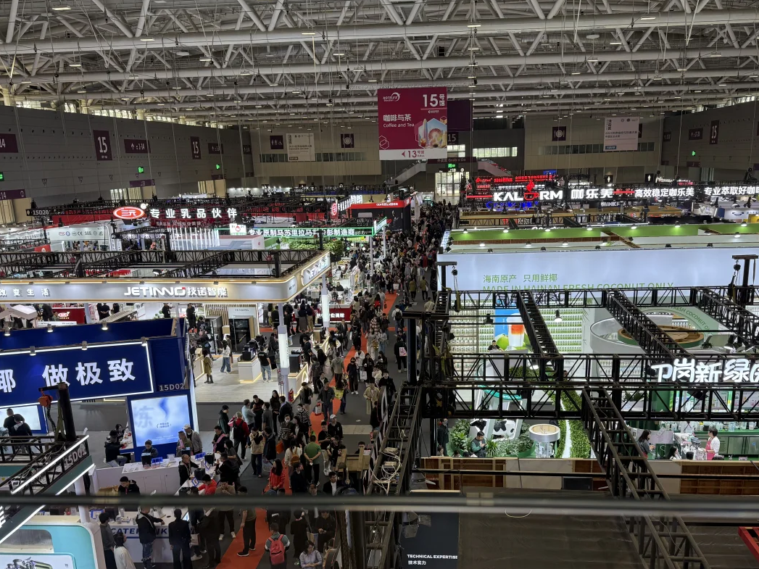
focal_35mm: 33
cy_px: 365
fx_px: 723
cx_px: 414
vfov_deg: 42.5
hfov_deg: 55.3
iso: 50
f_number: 1.78
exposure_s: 1/100
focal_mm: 6.76
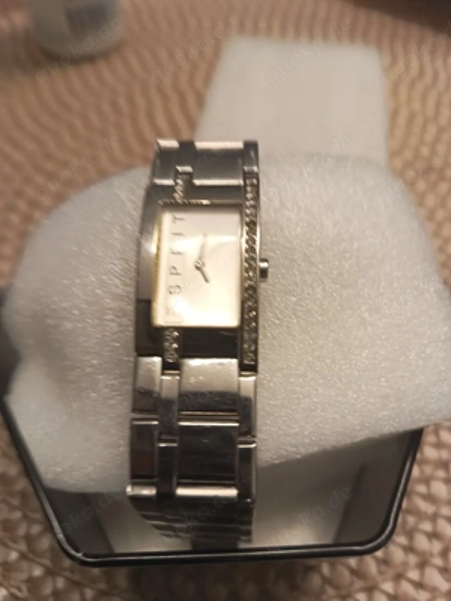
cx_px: 226
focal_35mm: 24
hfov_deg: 56.8
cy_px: 300
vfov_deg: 71.6
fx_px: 417
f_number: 1.75
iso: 1321
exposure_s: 1/33.3
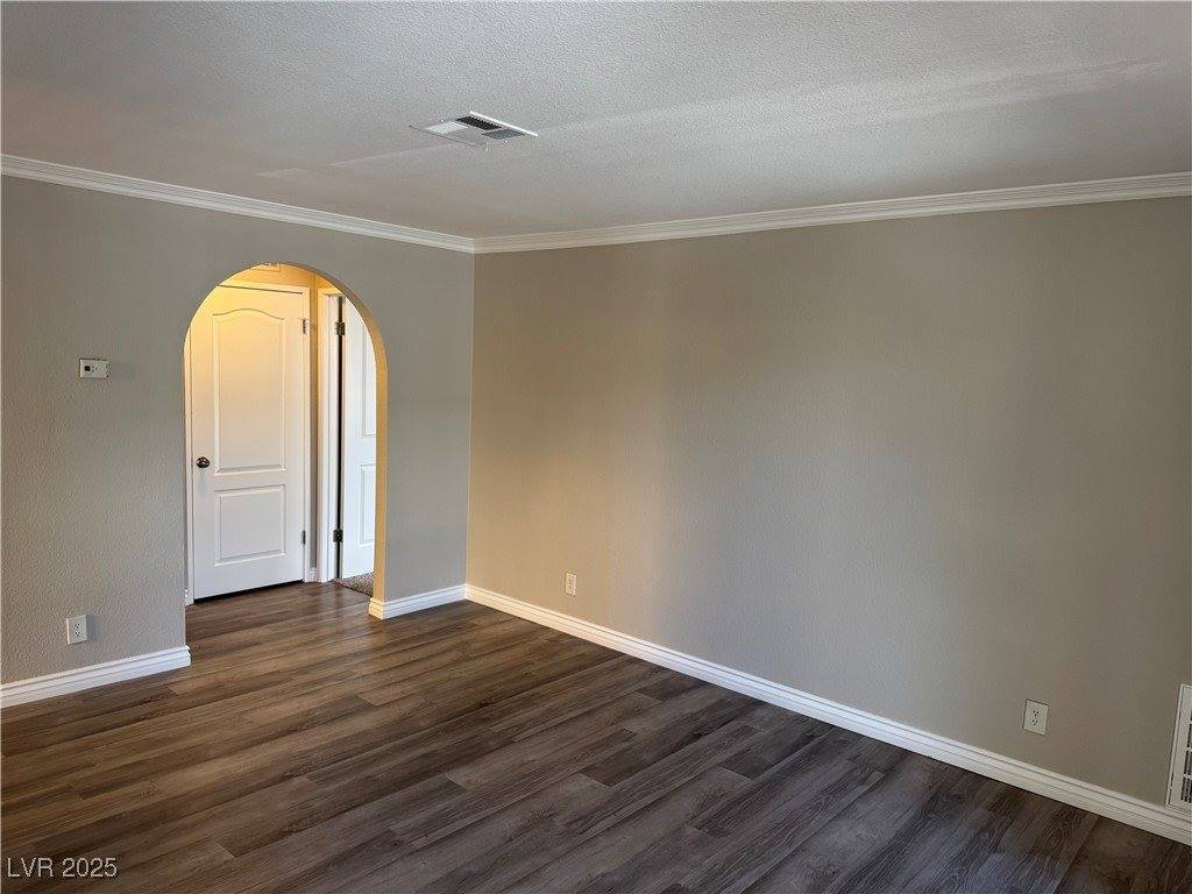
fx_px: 826
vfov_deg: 56.8
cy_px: 447
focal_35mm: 24
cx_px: 596
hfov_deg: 71.6
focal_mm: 6.76
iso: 200
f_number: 1.78
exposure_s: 1/120
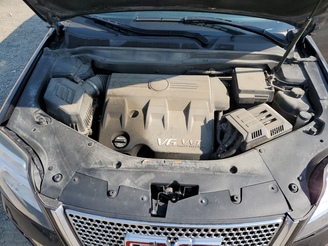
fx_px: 246
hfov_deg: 67.3
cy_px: 123
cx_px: 164
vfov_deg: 53.1
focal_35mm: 26
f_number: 1.5
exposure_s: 1/1667
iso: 50
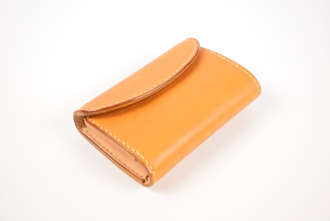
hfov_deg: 37.8
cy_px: 110
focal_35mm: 52
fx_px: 481
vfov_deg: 25.8
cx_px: 165
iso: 3200
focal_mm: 35
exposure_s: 1/200
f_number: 5.6
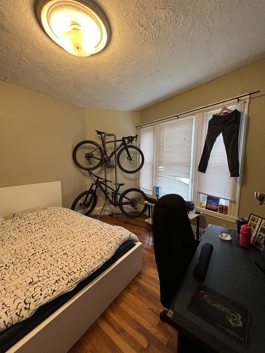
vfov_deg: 106.2
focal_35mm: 13
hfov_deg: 89.9
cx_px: 132
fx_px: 133
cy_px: 176
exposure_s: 1/60
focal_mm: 1.57
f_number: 1.8
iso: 250
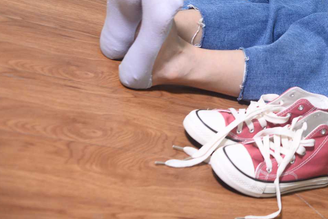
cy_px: -19
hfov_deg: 24.7
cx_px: 352
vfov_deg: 17.2
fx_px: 702
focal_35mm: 77
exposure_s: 1/125
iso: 800
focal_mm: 35
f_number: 5
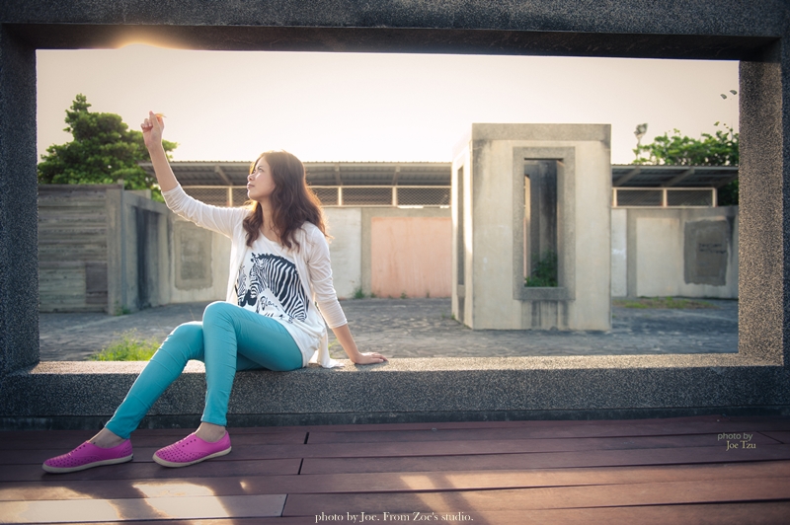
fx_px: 636
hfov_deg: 63.7
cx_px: 395
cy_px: 262
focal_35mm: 29
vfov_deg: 44.9
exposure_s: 1/160
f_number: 3.2
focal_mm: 29
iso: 100
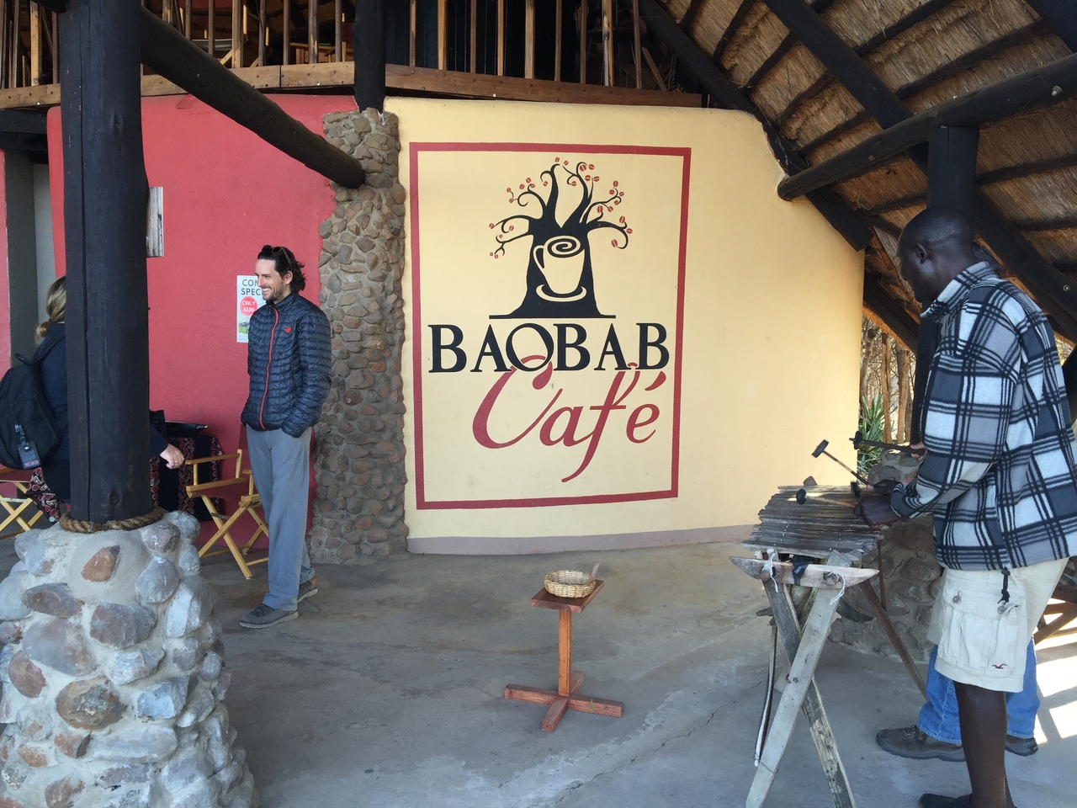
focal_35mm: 29
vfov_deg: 48.2
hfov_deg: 61.7
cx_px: 538
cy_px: 404
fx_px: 902
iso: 50
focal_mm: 4.15
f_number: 2.2
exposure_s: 1/100
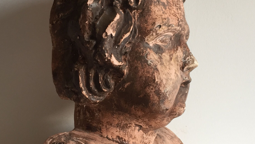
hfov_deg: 37.2
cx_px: 120
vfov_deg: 21.4
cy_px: 89
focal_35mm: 56
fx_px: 379
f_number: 2.2
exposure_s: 1/33
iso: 32
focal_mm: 4.15
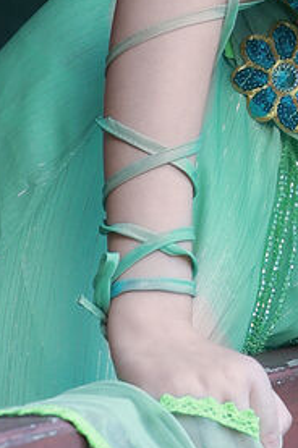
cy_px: -366
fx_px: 8016
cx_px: 730
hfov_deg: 2.1
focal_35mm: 644
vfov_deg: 3.2
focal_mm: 100
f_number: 2.8
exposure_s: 1/125
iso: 320
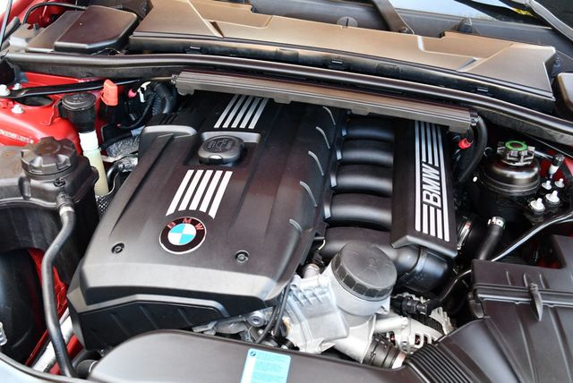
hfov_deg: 53.1
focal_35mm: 36
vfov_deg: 36.9
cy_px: 192
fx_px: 574
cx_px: 286
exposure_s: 1/250
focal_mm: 18
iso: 800
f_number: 3.5
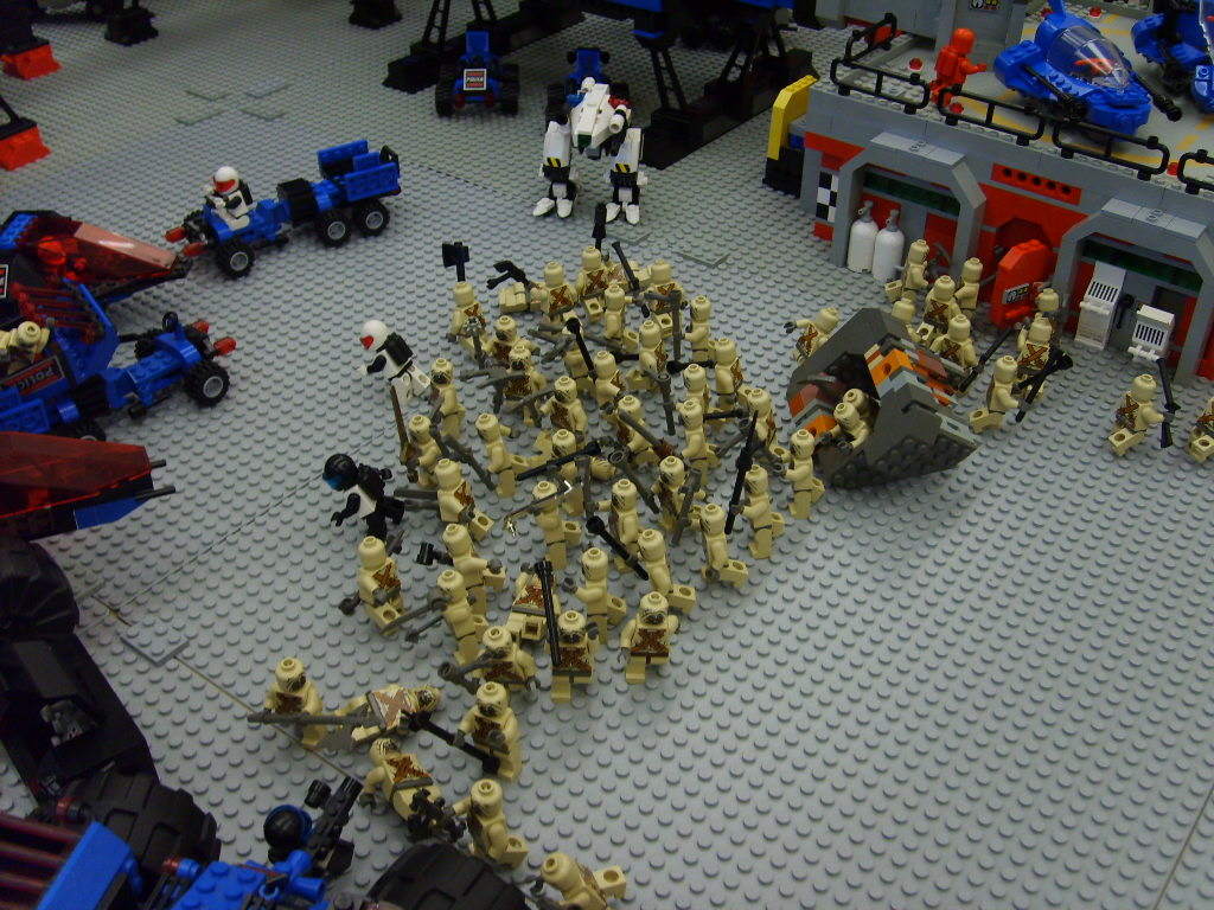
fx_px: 1227
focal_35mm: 35
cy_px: 455
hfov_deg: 52.6
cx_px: 607
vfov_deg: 40.7
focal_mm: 5.8
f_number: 2.8
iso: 100
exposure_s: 1/30
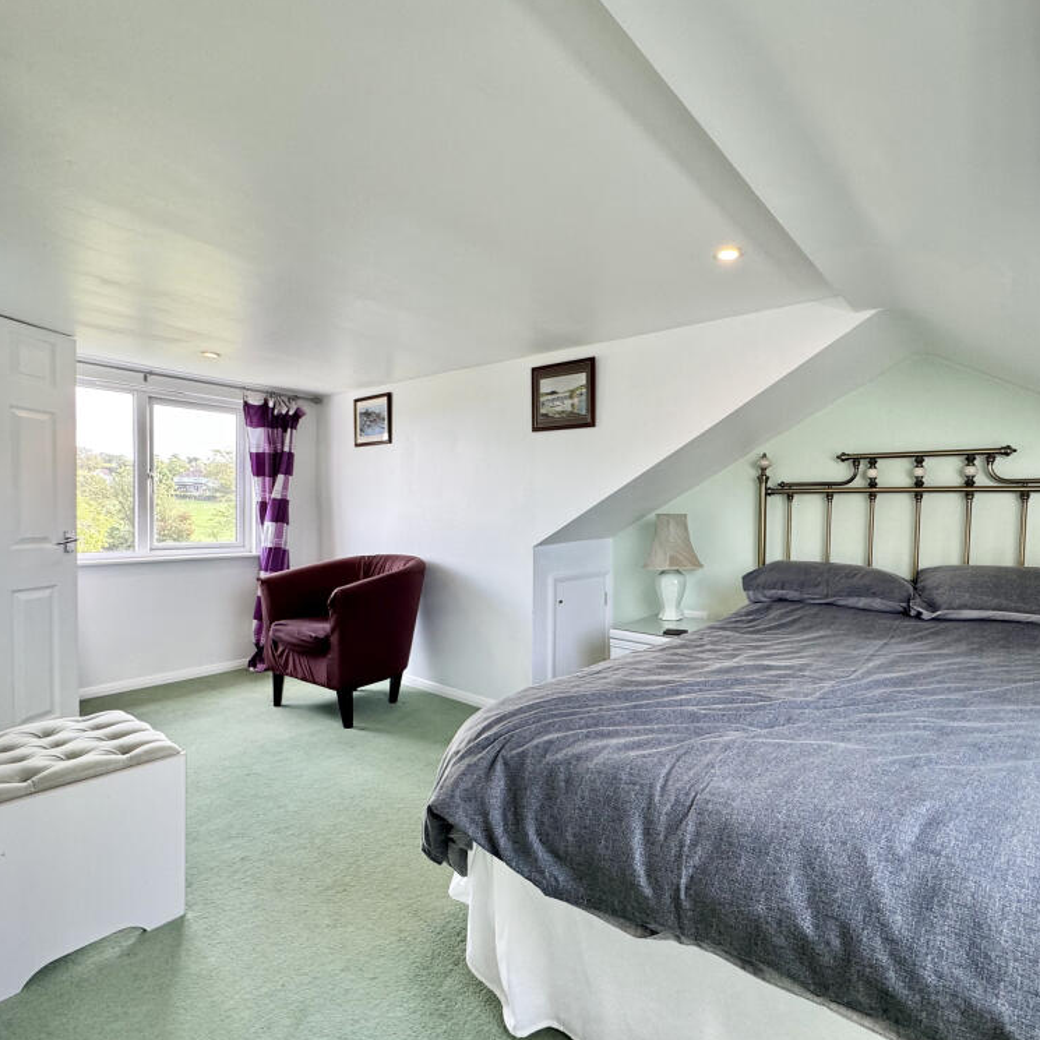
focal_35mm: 17
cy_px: 530
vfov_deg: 84.0
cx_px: 610
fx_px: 578
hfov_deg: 83.2
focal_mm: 2.22
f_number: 2.2
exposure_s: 1/100
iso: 125
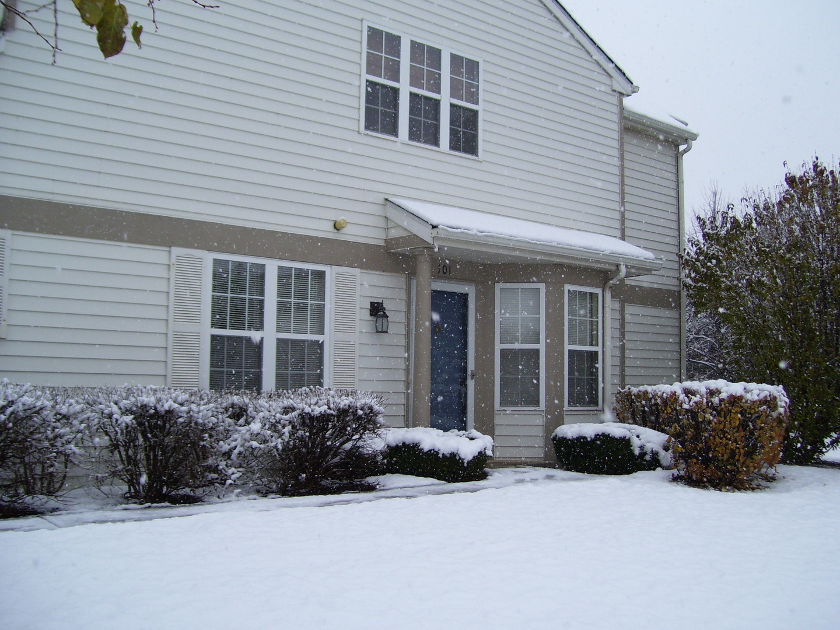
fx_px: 898
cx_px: 420
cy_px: 315
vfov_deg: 38.7
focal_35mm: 37
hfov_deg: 50.1
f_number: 2.7
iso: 80
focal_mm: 6
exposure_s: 1/500
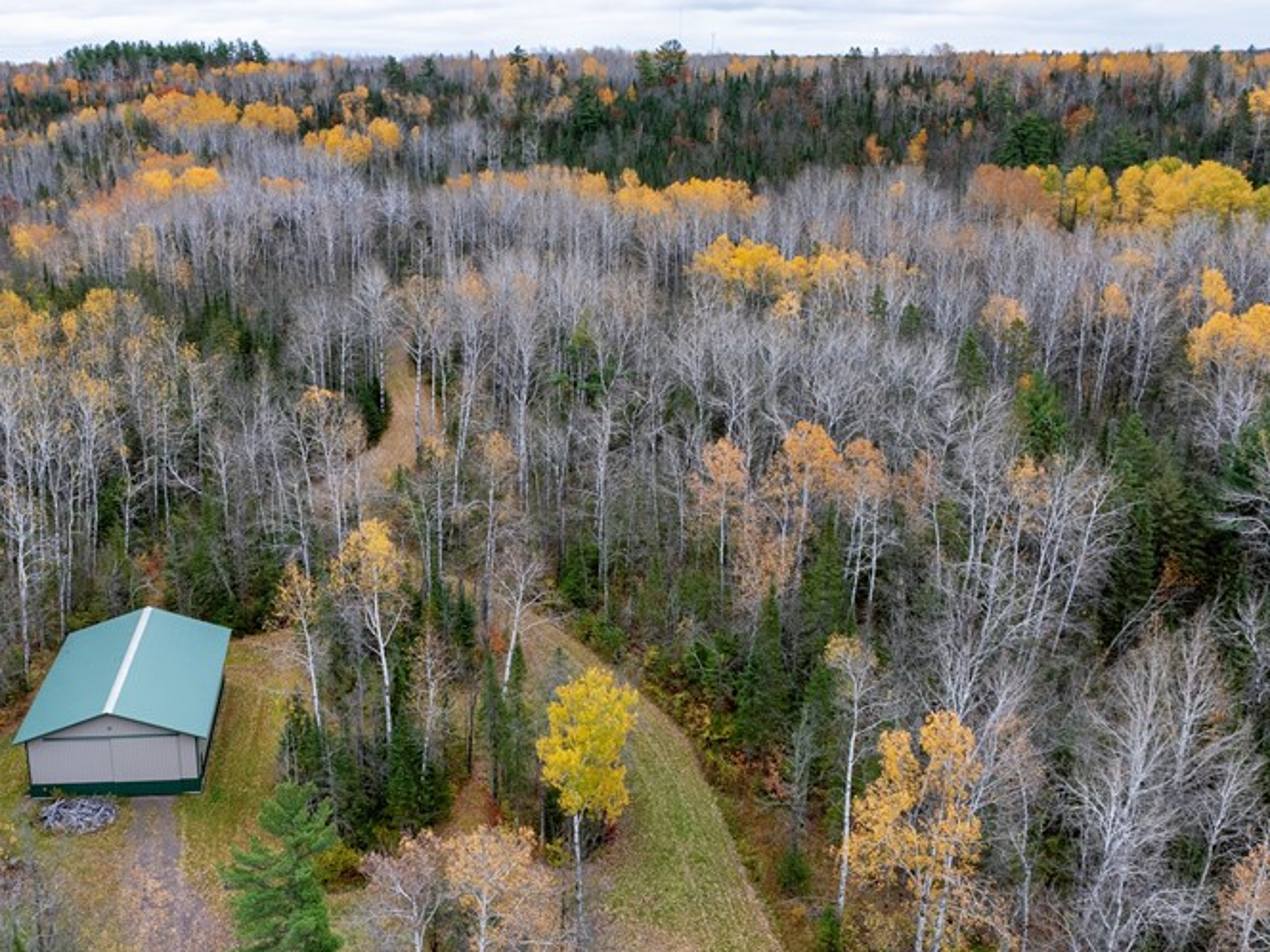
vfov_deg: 38.6
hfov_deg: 49.6
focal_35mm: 37
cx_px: 476
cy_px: 522
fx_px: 1357
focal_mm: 12.29
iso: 190
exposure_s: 1/320
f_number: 2.8
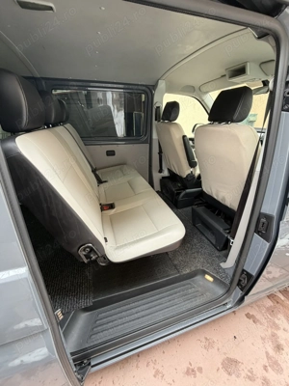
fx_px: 156
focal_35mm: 14
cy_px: 193
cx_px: 144
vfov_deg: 102.1
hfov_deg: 85.7
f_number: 2.2
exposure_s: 1/121
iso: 200
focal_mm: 2.22
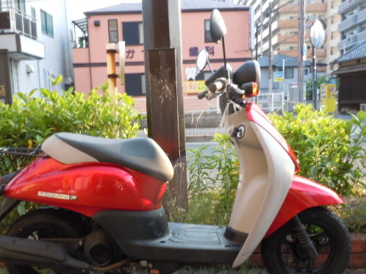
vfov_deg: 39.5
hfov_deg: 51.3
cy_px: 159
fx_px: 380
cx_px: 164
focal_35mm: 36
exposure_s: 1/60
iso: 100
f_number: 3.7
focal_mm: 5
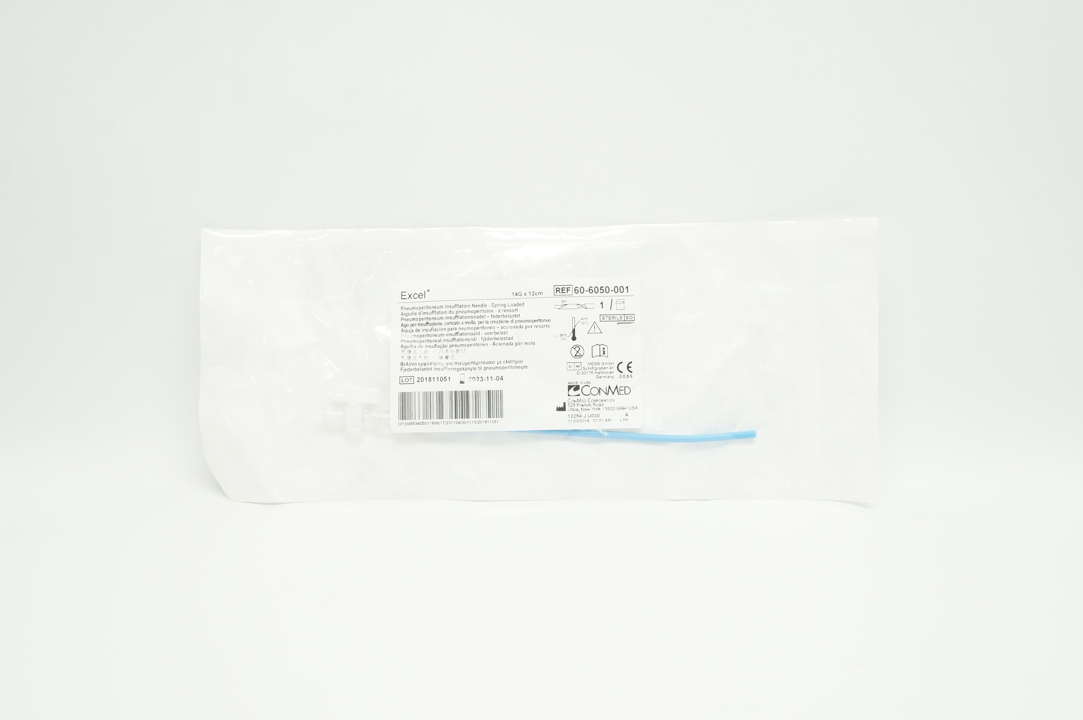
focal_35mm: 40
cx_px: 542
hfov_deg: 48.0
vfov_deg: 32.9
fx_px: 1217
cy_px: 360
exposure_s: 1/25
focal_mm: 27
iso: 400
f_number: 9
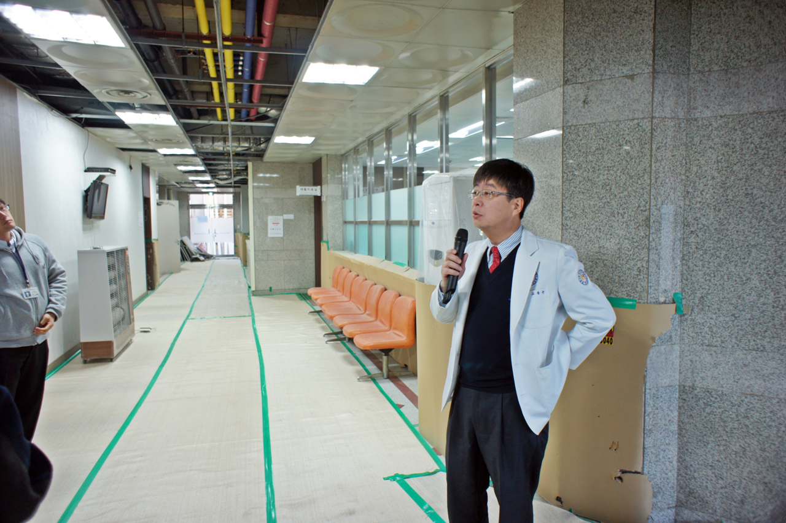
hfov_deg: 73.8
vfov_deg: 53.1
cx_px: 393
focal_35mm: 24
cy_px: 262
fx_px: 524
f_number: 3.2
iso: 200
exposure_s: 1/30
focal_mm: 16
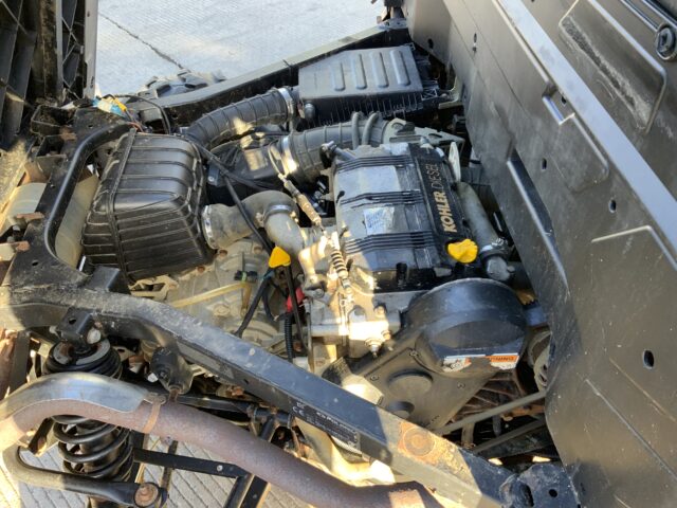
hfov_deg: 61.7
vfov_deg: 48.2
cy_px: 254
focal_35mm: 29
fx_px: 567
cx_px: 338
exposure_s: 1/122
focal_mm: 3
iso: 50
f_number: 1.8
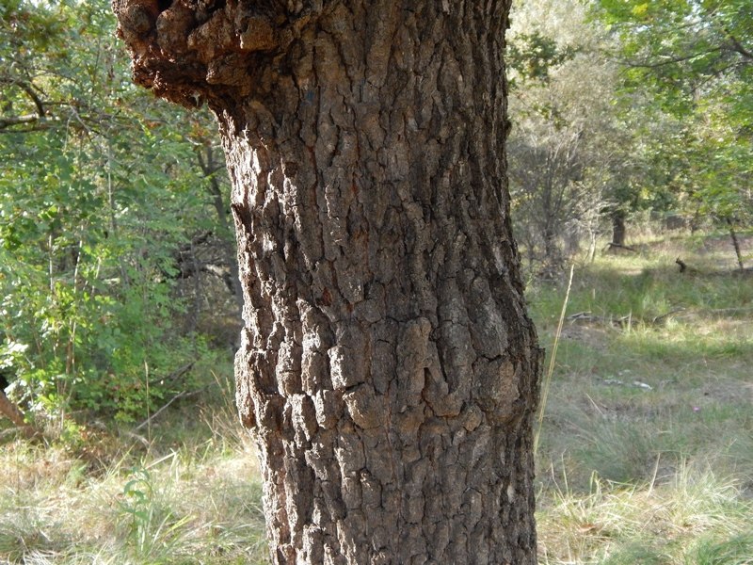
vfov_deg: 29.7
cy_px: 282
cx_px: 376
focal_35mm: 49
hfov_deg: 38.9
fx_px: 1066
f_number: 3.7
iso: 320
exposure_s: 1/250
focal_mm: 8.6
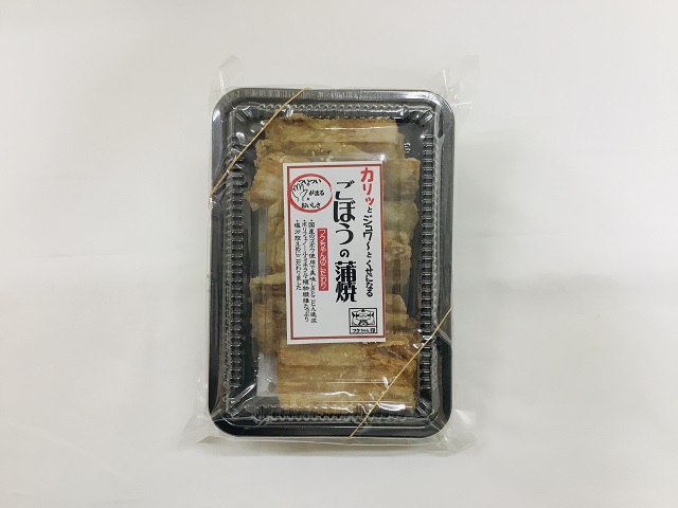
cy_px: 254
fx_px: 607
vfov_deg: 45.4
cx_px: 339
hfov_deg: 58.4
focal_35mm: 31
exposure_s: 1/33
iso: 64
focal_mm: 3.3
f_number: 2.4
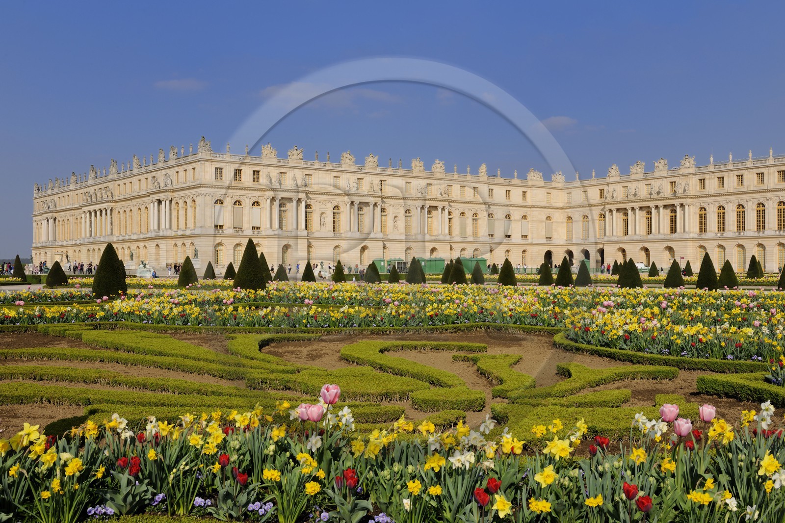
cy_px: 262
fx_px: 916
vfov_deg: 31.9
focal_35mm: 42
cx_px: 392
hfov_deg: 46.4
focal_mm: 42
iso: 100
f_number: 16
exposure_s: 1/80
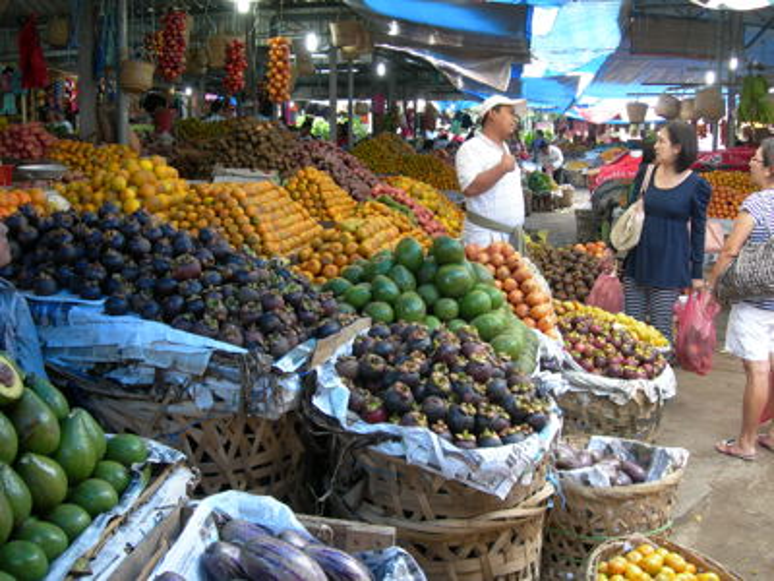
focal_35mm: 38
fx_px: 850
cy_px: 290
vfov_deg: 37.7
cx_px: 387
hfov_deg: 49.0
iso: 50
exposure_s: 1/22.7
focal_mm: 7.8
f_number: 2.8
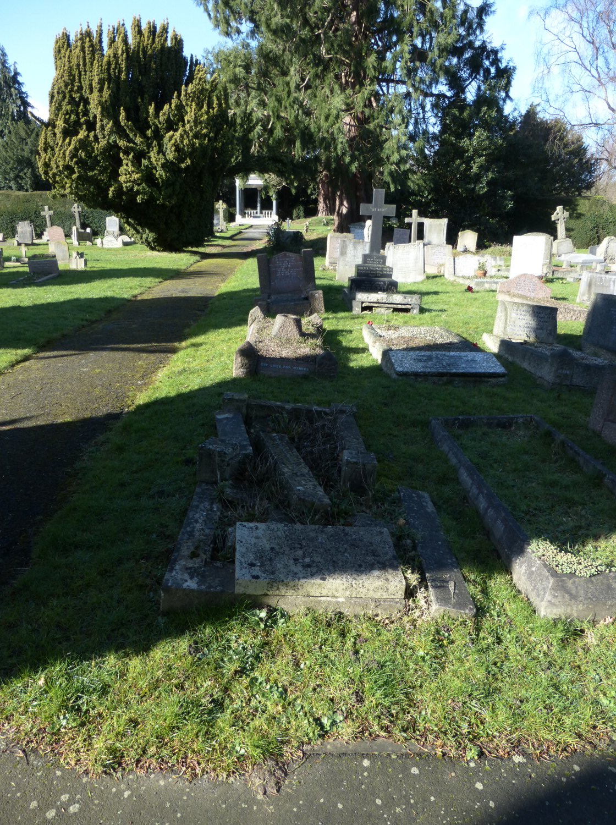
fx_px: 595
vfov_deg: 69.5
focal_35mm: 25
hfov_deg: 54.7
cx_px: 308
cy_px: 412
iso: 100
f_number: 4
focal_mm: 4.3
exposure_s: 1/200
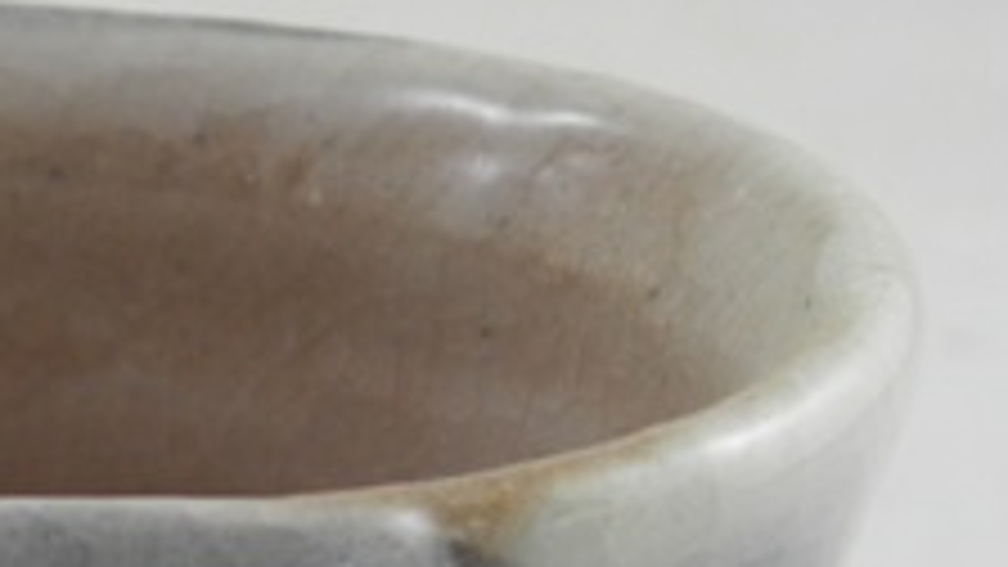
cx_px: -238
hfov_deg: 10.0
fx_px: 5666
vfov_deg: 5.7
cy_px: 824
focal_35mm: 212
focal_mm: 12.13
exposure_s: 1/15
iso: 125
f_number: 3.8
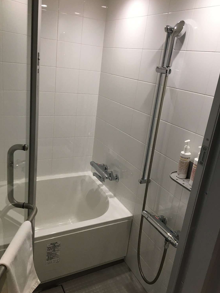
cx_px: 109
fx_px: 254
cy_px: 147
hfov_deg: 46.8
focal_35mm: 30
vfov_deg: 60.0
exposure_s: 1/30
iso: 40
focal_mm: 4.15
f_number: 2.2
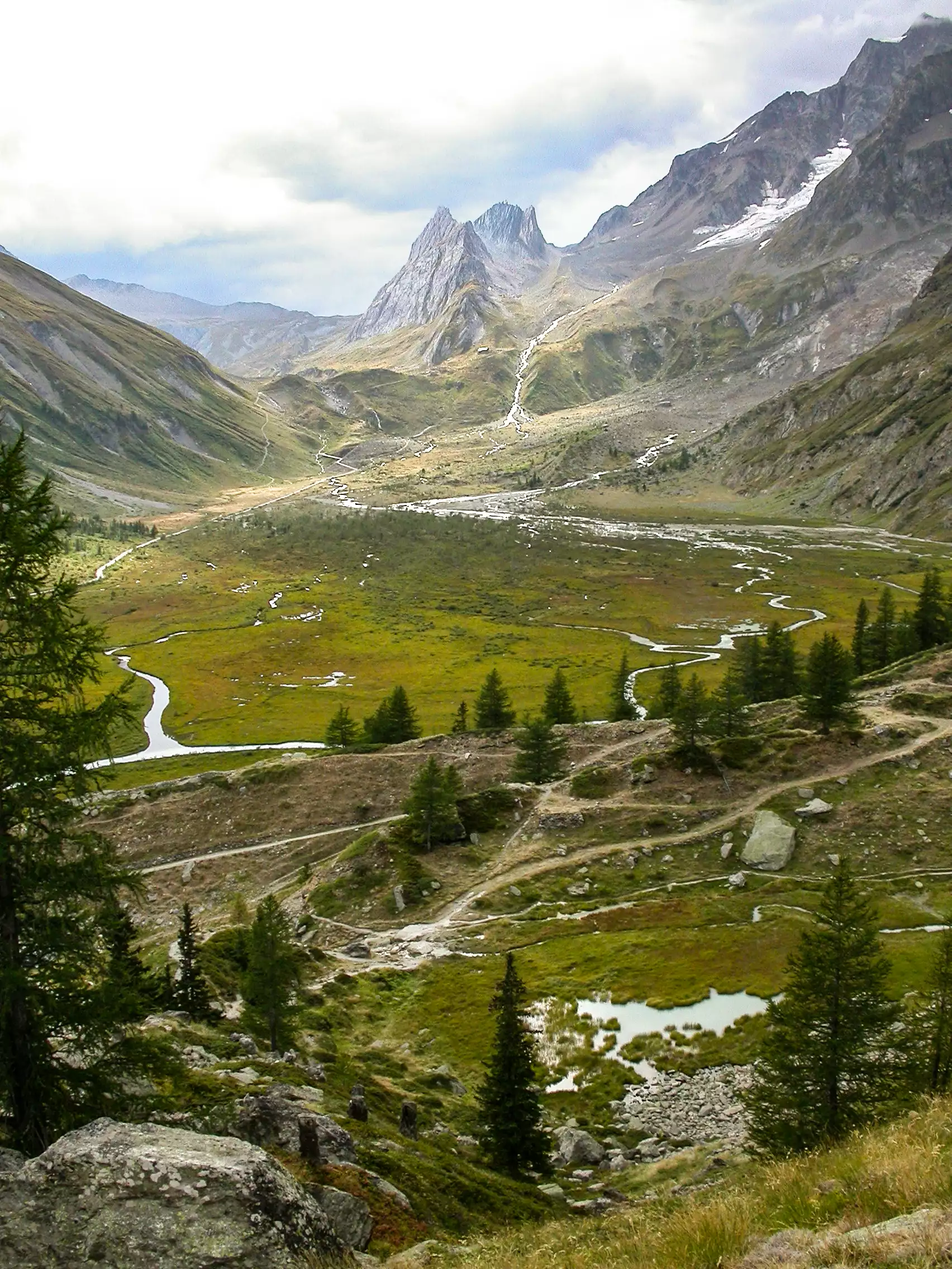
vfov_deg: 49.0
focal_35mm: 38
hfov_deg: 37.7
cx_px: 476
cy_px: 634
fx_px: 1393
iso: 100
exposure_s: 1/117
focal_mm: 7.85
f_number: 6
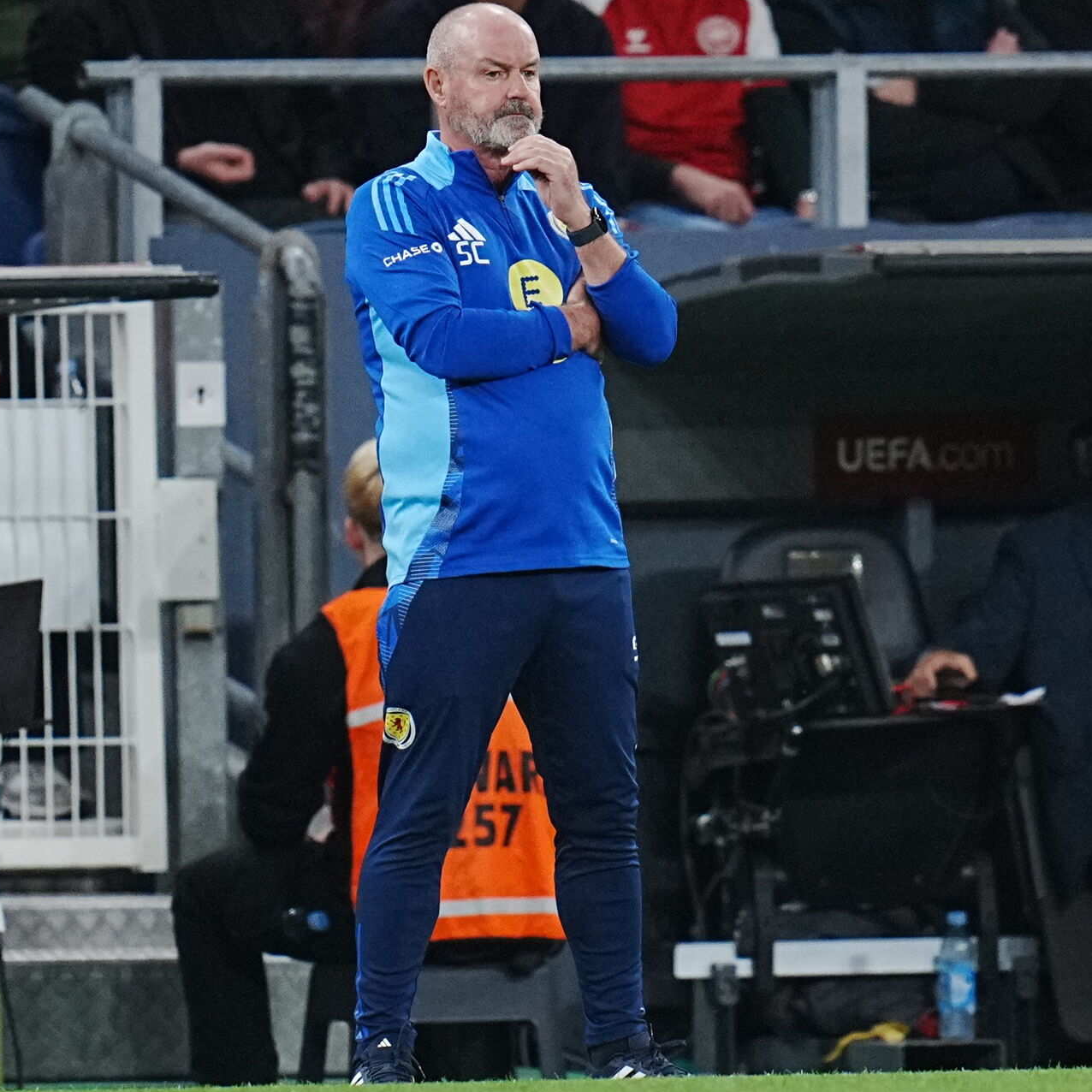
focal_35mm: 767
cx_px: 671
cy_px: 547
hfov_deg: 2.3
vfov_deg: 2.3
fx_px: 27374
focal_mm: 400
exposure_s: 1/1600
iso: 2000
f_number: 2.8
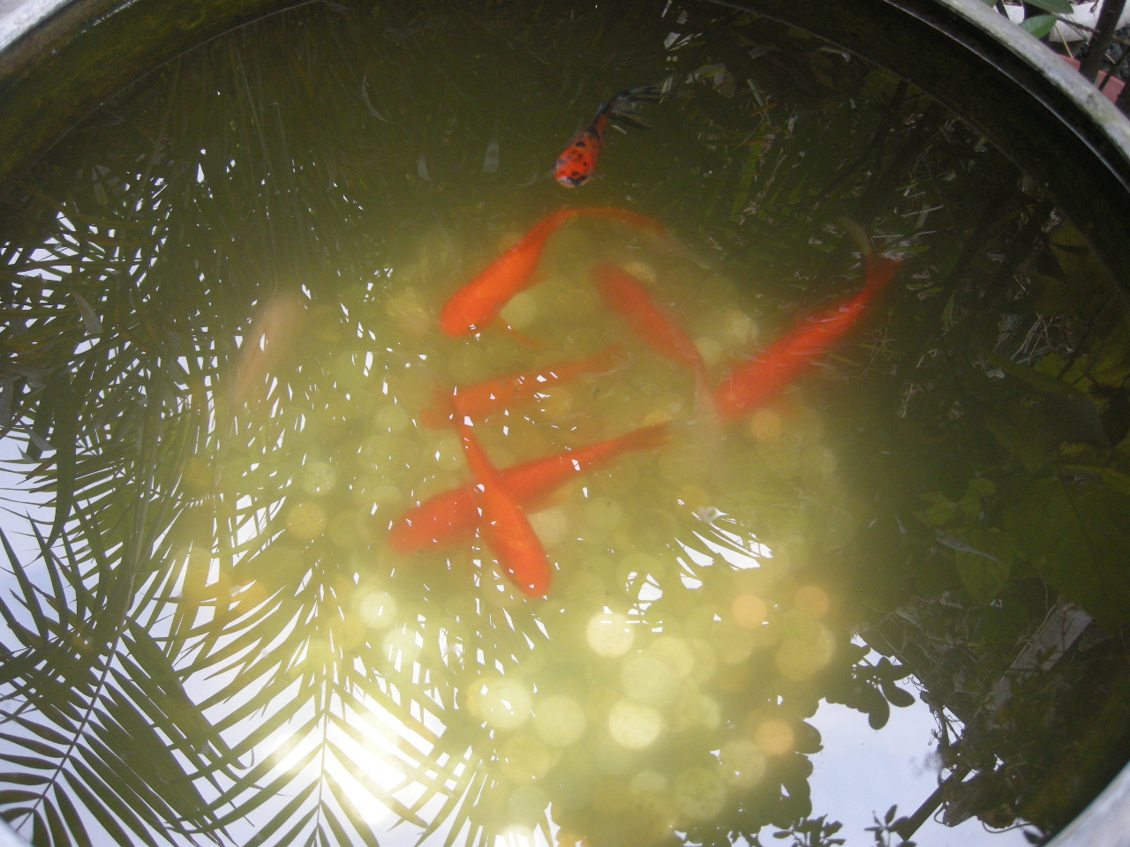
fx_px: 1143
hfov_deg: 52.6
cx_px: 565
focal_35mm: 35
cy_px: 424
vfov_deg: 40.7
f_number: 2.7
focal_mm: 7.5
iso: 182
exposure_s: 1/59.8
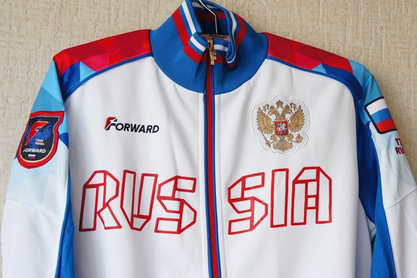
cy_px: 139
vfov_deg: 21.5
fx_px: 729
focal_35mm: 63
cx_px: 208
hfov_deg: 31.9
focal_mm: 42
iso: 1600
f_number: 6.3
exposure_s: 1/160
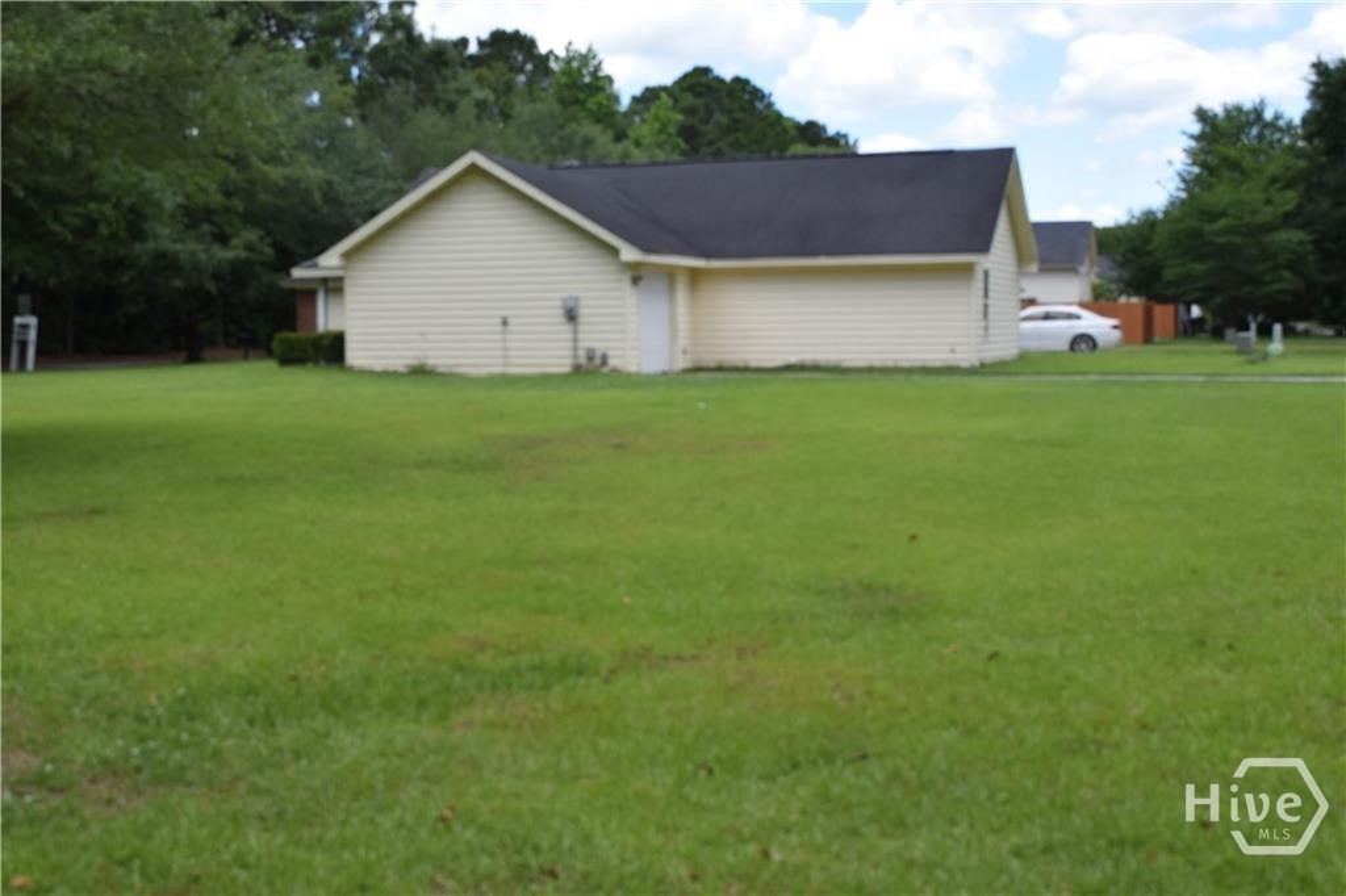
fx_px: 1738
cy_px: 448
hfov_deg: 42.3
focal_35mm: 46
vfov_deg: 28.9
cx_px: 673
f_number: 8
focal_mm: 31
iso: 200
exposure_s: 1/250
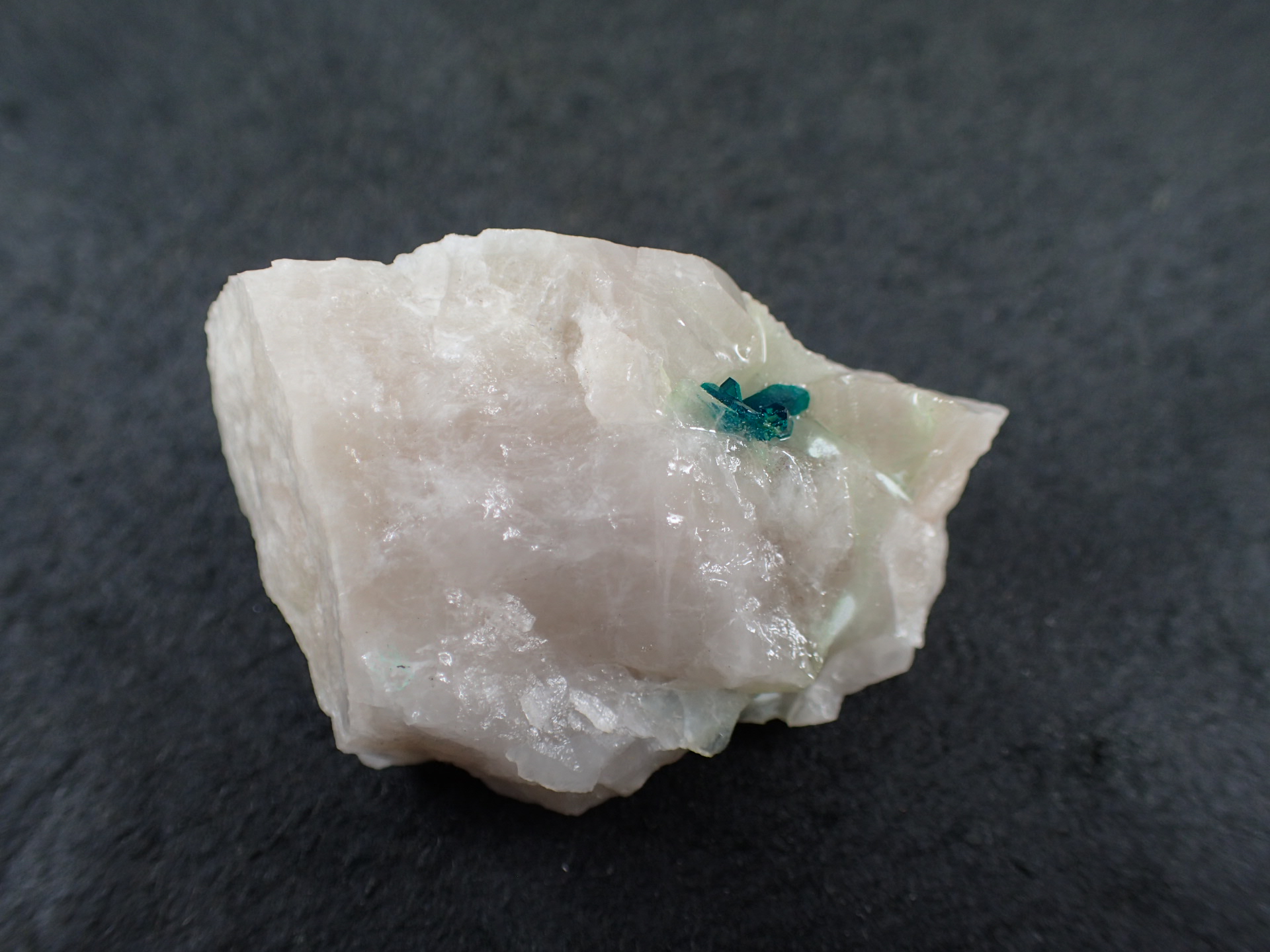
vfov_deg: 46.8
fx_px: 1101
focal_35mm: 30
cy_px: 476
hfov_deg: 60.0
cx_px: 635
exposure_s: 1/125
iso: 100
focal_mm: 5.5
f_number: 2.3
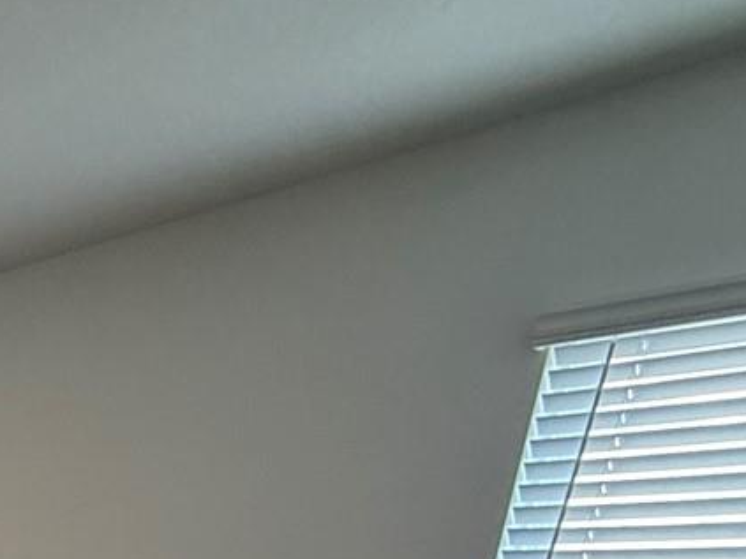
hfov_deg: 25.1
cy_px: 961
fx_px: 1142
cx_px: -434
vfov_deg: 20.7
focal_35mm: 53
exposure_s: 1/120
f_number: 2.2
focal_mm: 2.22
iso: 250
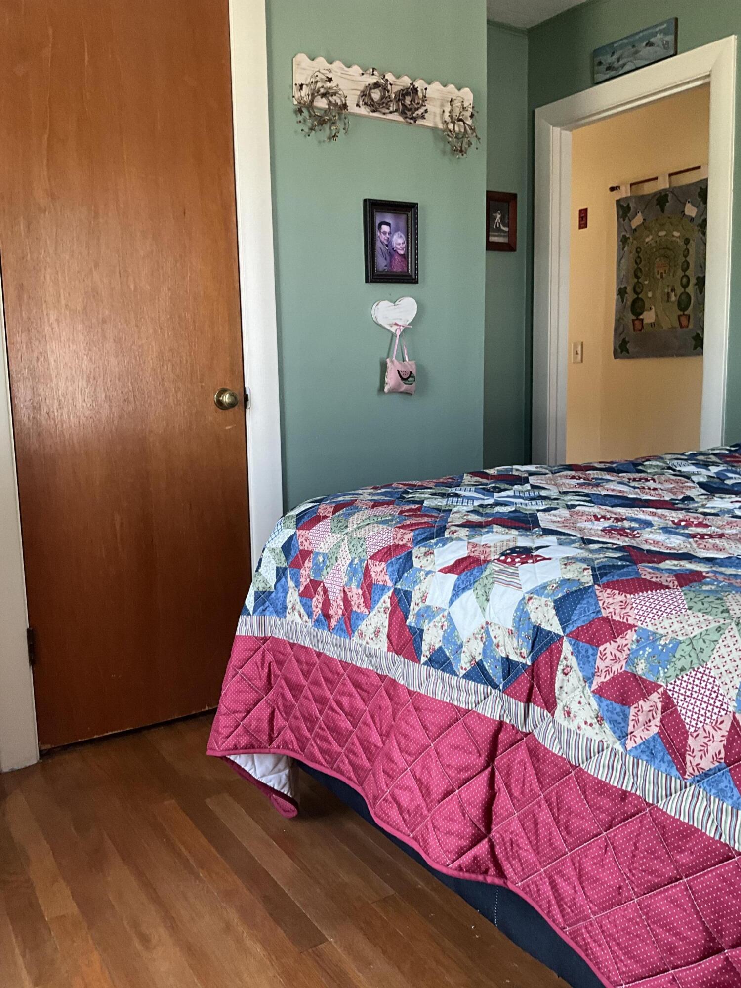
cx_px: 370
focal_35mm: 29
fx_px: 828
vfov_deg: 61.7
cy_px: 494
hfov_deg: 48.2
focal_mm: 3
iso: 80
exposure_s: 1/60
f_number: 1.8
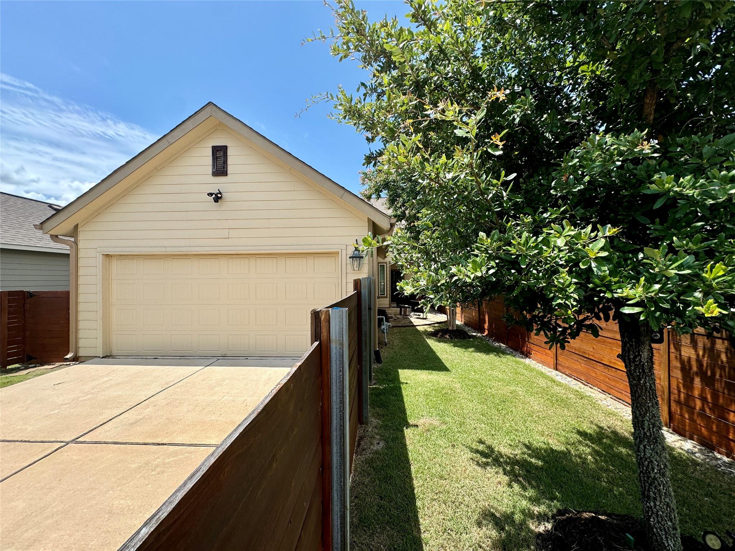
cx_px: 368
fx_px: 297
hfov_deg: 102.1
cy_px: 276
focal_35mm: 14
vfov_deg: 85.7
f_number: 2.2
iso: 40
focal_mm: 2.22
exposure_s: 1/1178
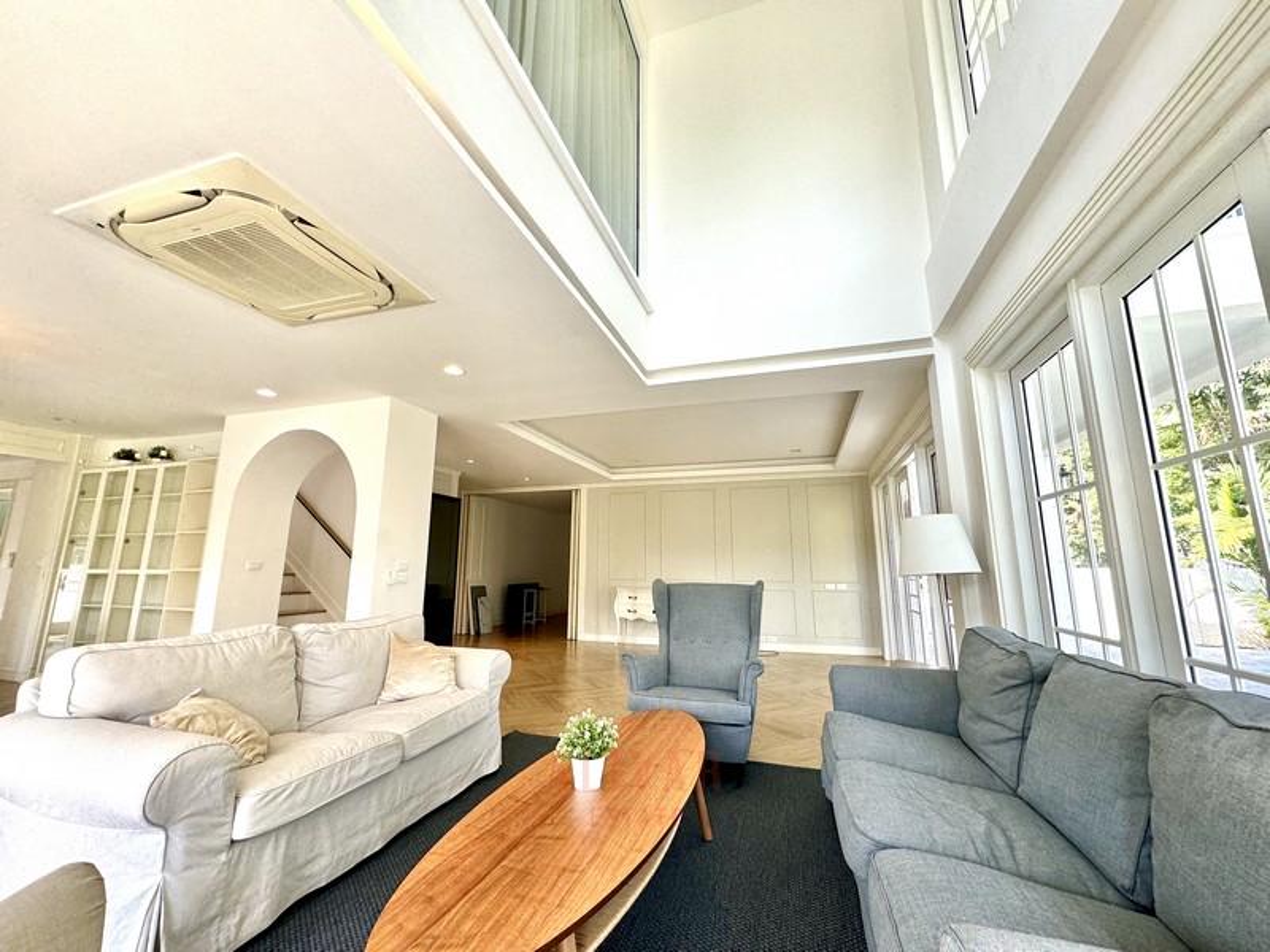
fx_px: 514
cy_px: 476
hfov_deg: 102.1
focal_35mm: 14
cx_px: 635
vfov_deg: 85.7
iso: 40
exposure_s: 1/100
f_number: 2.2
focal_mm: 2.22
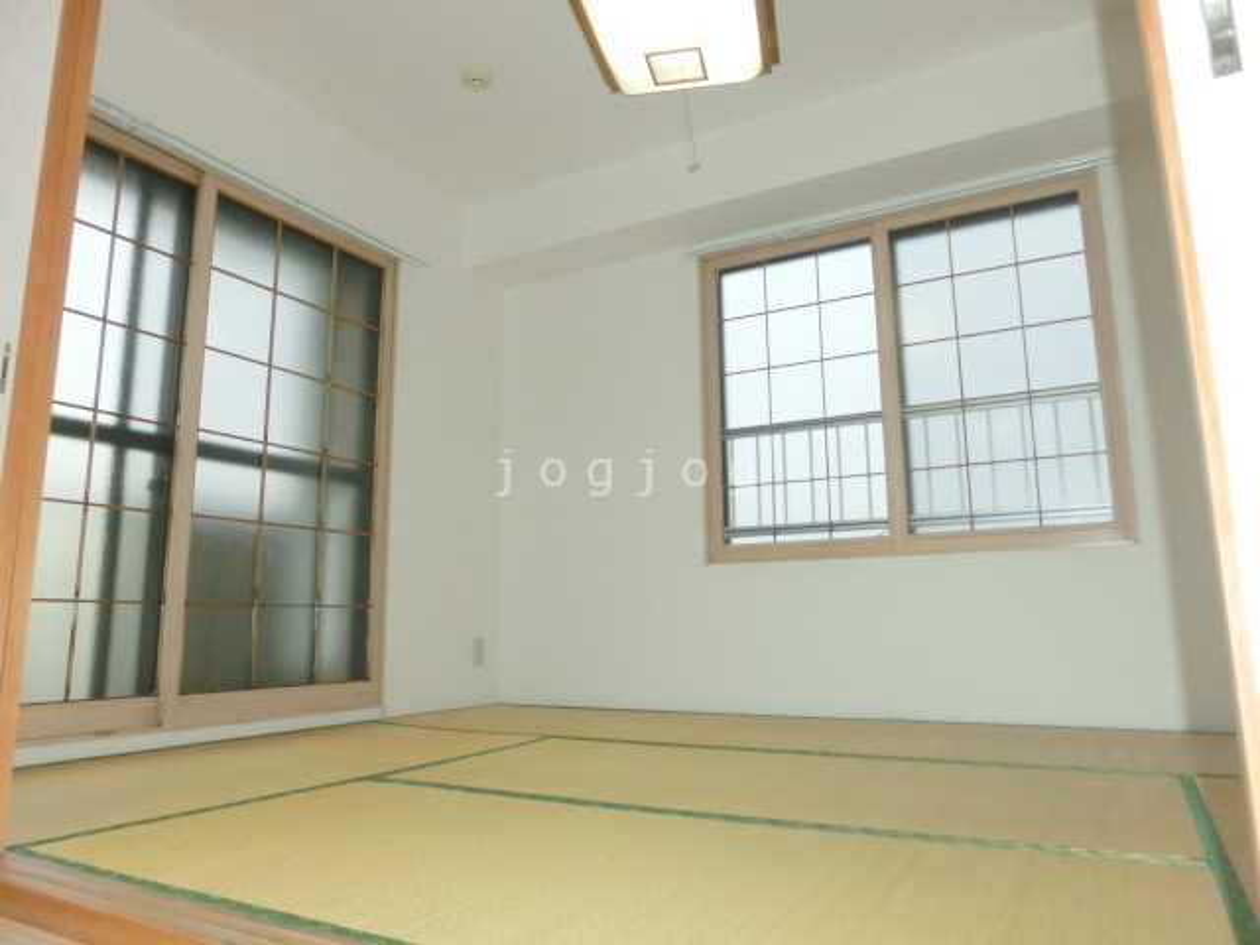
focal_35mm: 24
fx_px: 874
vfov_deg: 56.8
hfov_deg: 71.6
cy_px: 472
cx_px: 630
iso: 400
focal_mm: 4.24
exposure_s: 1/200
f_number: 3
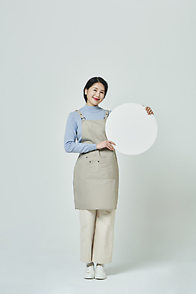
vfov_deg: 28.5
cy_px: 146
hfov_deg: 19.2
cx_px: 98
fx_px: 580
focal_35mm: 71
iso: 100
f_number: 11
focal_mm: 70
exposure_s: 1/125
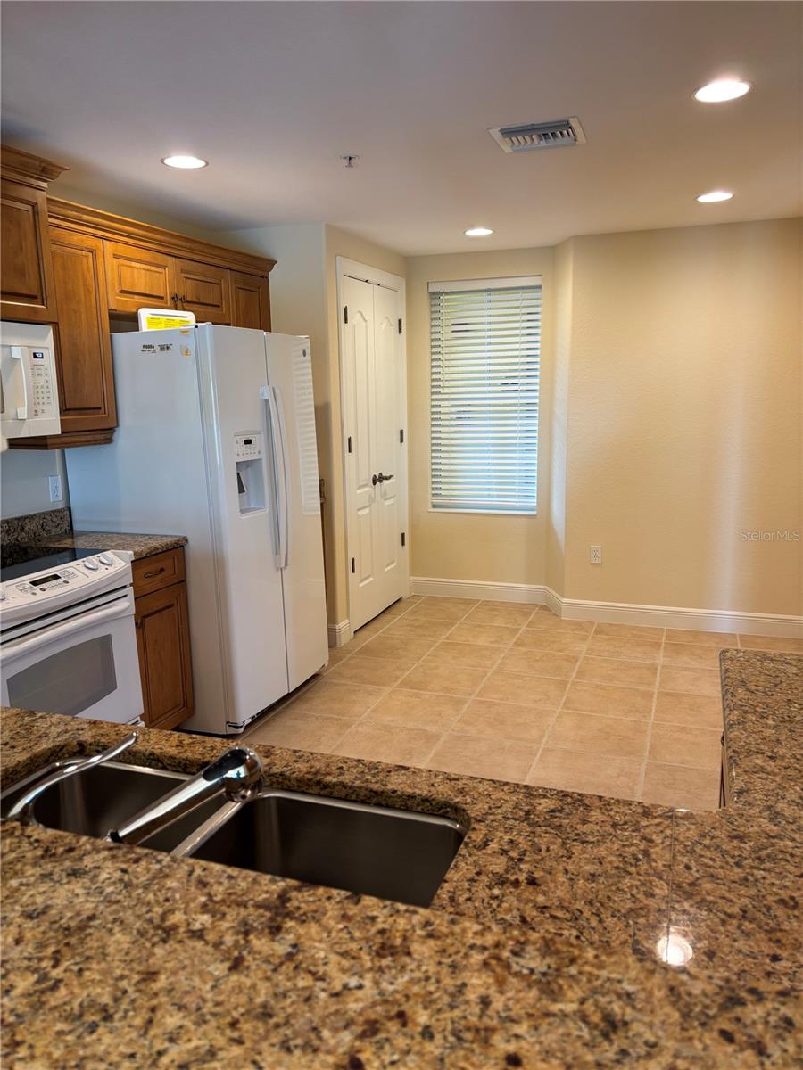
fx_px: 804
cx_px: 402
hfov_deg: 53.1
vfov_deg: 67.3
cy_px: 535
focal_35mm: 26
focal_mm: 5.96
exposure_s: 1/60
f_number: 1.6
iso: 80
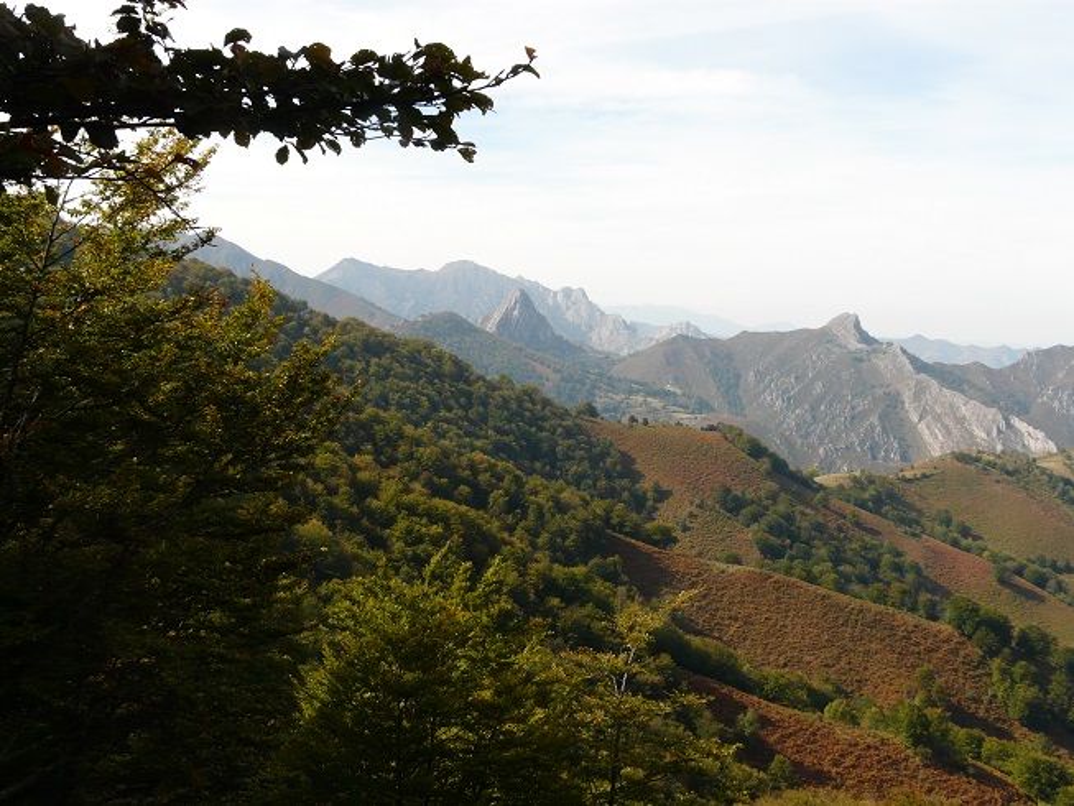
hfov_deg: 40.4
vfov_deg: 30.9
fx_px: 1458
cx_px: 537
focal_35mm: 47
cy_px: 403
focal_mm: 7.7
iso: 100
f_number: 5.6
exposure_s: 1/320
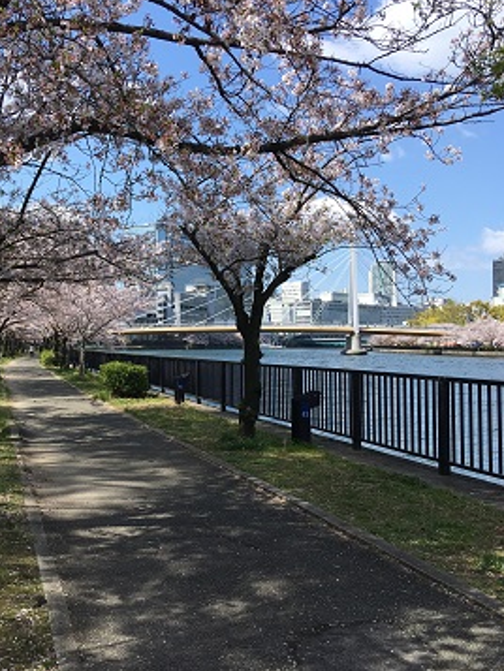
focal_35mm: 39
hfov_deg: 36.5
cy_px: 323
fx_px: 757
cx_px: 173
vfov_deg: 47.8
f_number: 2.2
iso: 25
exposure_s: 1/1099
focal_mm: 4.15
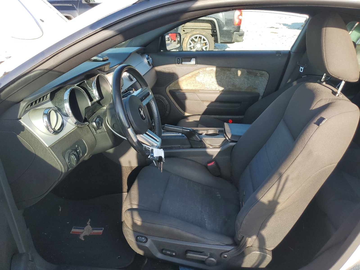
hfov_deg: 67.3
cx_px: 180
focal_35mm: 26
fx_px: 270
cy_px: 135
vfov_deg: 53.1
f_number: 1.5
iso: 50
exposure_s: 1/588
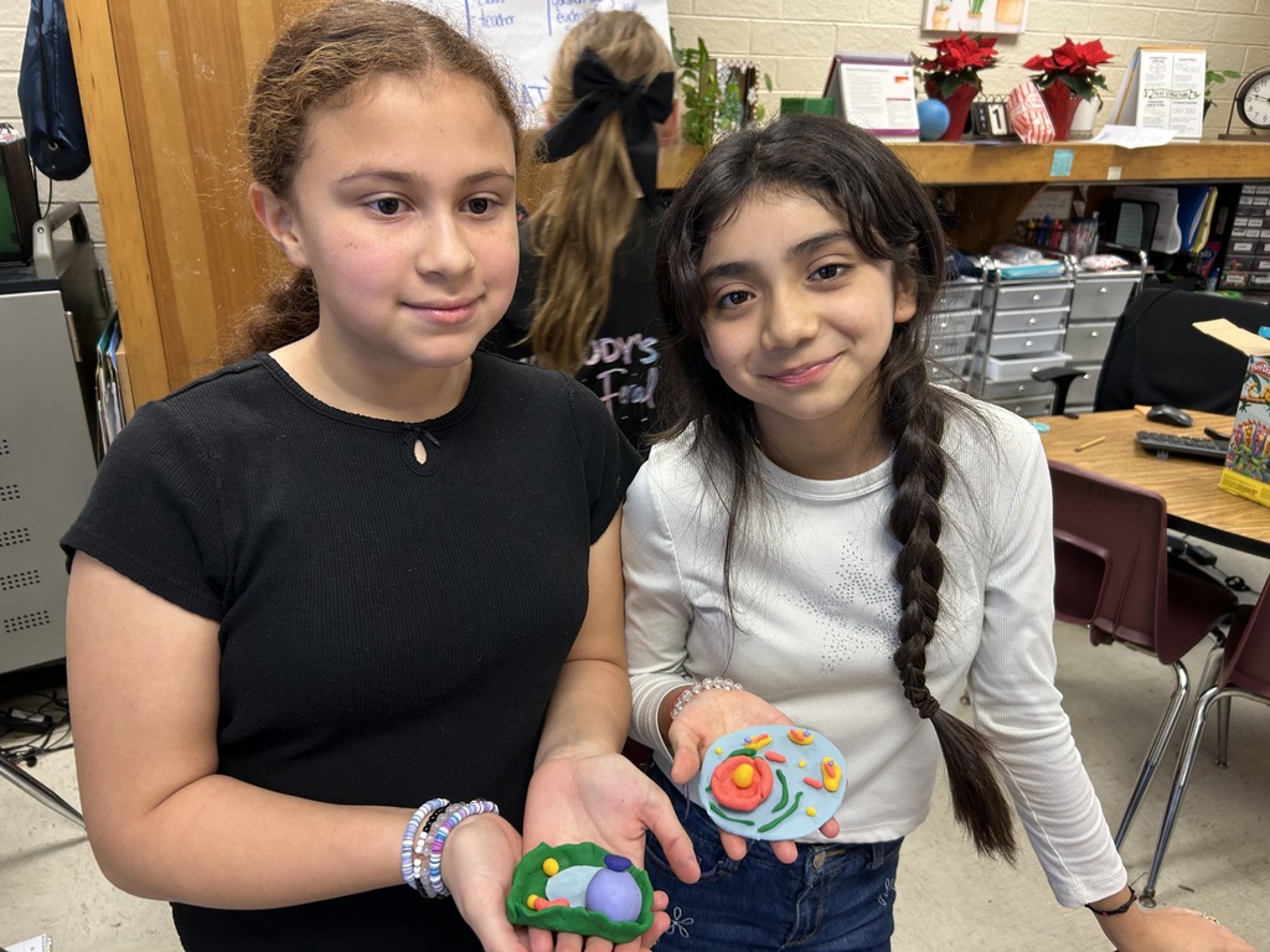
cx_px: 635
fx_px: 954
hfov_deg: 67.3
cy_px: 476
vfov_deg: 53.1
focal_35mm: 26
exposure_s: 1/60
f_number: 1.5
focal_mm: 5.7
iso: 80
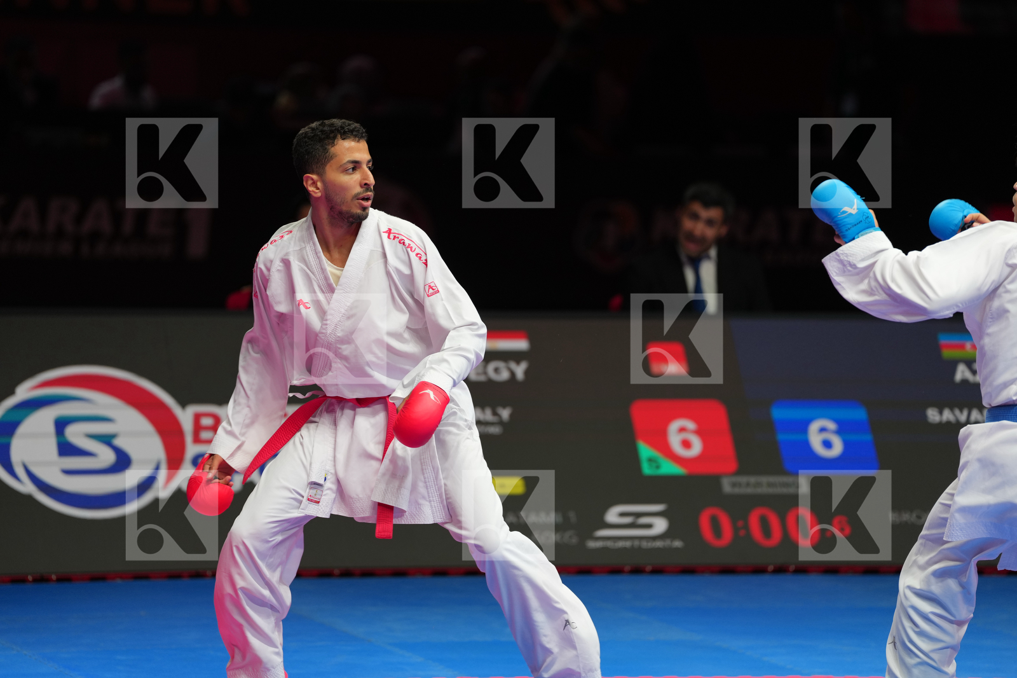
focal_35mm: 200
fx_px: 5648
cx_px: 508
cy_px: 339
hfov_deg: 10.3
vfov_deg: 6.9
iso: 640
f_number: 2.8
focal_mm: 200
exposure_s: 1/1000
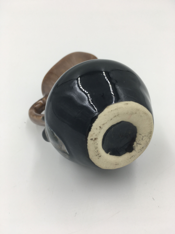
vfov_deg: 61.7
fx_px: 195
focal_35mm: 29
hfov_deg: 48.2
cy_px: 117
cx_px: 88
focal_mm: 4.15
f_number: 2.2
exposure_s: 1/169
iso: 25
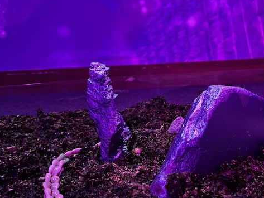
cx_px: 200
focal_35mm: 44
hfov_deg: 41.6
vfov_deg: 32.9
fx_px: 336
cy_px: 109
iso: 640
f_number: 1.6
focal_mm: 5.1
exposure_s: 1/17
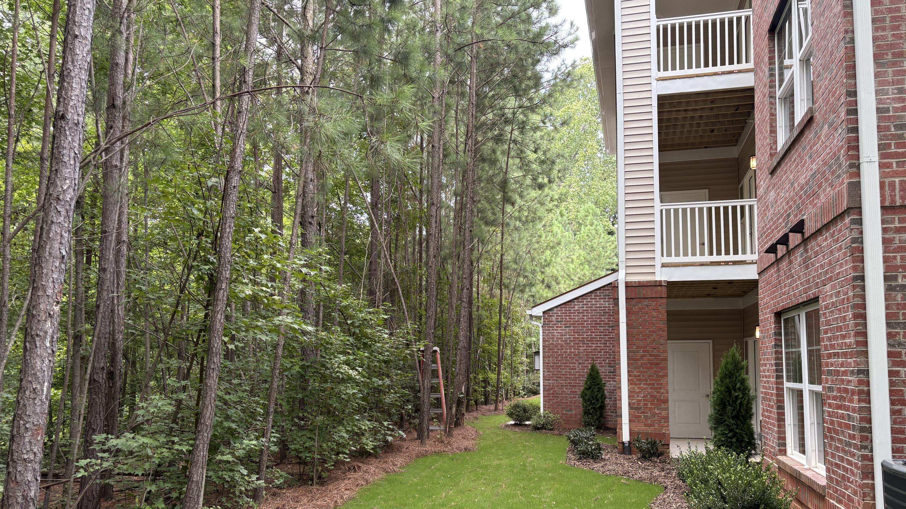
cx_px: 463
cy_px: 309
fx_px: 697
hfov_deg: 66.1
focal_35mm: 29
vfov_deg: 40.0
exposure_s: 1/122
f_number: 1.6
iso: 50
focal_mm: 5.96
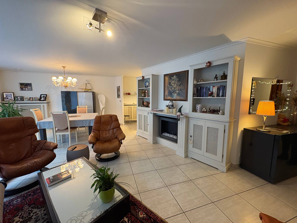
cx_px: 148
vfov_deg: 85.7
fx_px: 120
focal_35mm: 14
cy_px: 112
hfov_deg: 102.1
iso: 250
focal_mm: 2.22
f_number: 2.2
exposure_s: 1/50
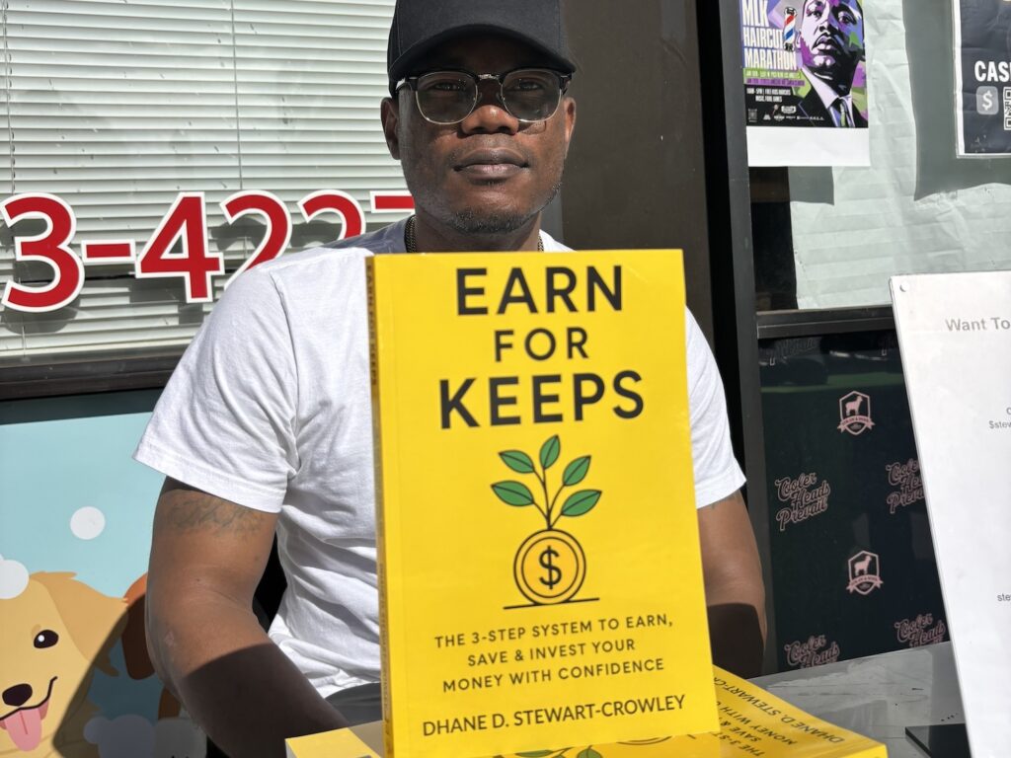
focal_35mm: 26
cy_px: 379
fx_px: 759
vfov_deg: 53.1
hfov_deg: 67.3
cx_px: 506
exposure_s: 1/5348
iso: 50
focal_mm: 5.96
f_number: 1.6
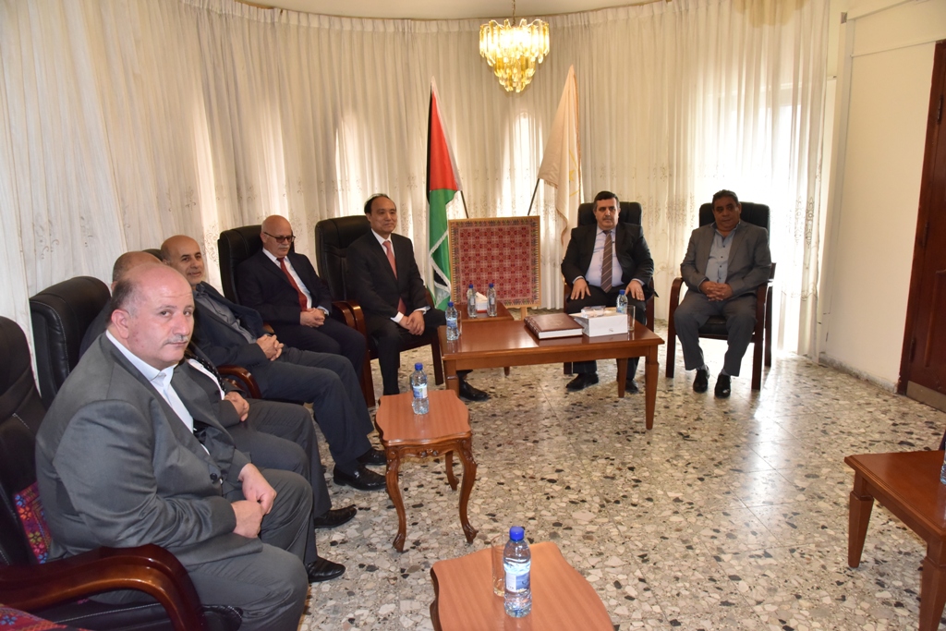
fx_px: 631
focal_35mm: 24
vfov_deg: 53.1
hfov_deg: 73.7
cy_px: 316
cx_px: 473
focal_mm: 24
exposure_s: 1/250
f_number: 8
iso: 2500
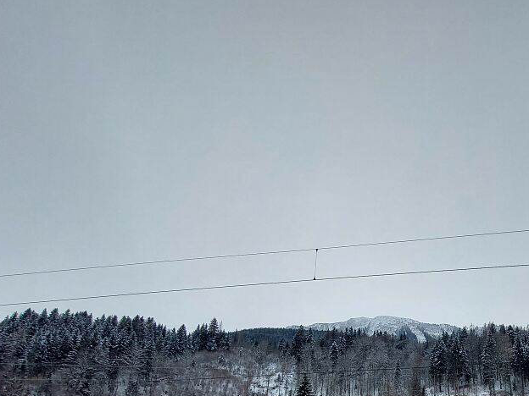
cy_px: 378
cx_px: 421
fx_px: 382
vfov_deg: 47.4
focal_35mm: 25
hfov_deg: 63.5
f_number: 2.2
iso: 50
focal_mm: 1.74
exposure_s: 1/1376
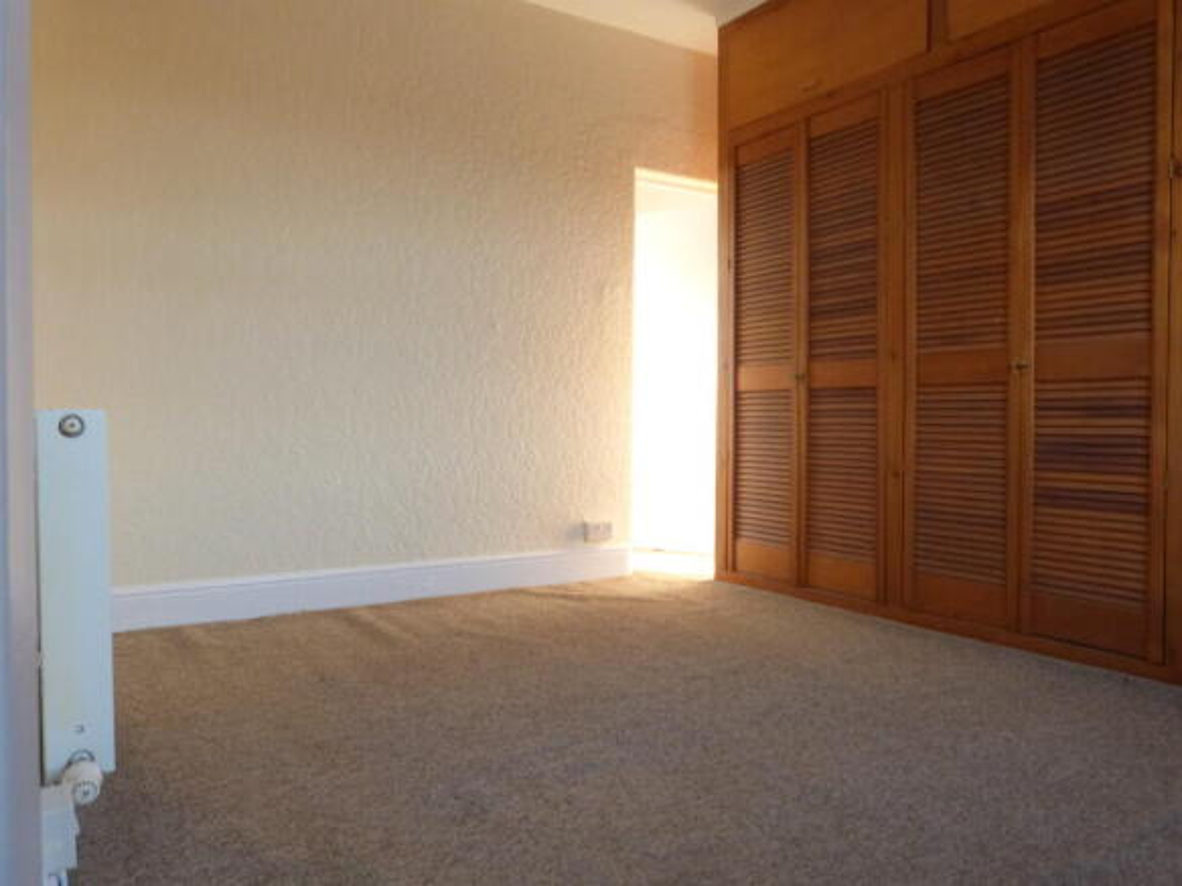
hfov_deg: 69.4
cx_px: 591
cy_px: 443
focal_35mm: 25
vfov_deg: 54.9
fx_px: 853
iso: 320
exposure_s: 1/60
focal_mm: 4.5
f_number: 2.8
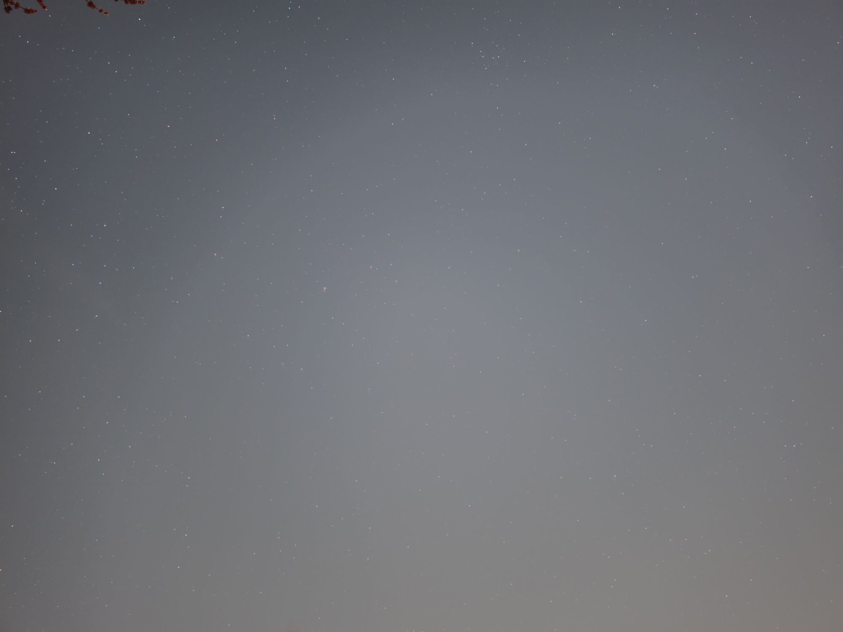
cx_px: 422
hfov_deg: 73.9
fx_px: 560
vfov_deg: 58.9
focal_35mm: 23
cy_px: 316
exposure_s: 24.6
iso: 400
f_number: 1.4
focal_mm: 6.5
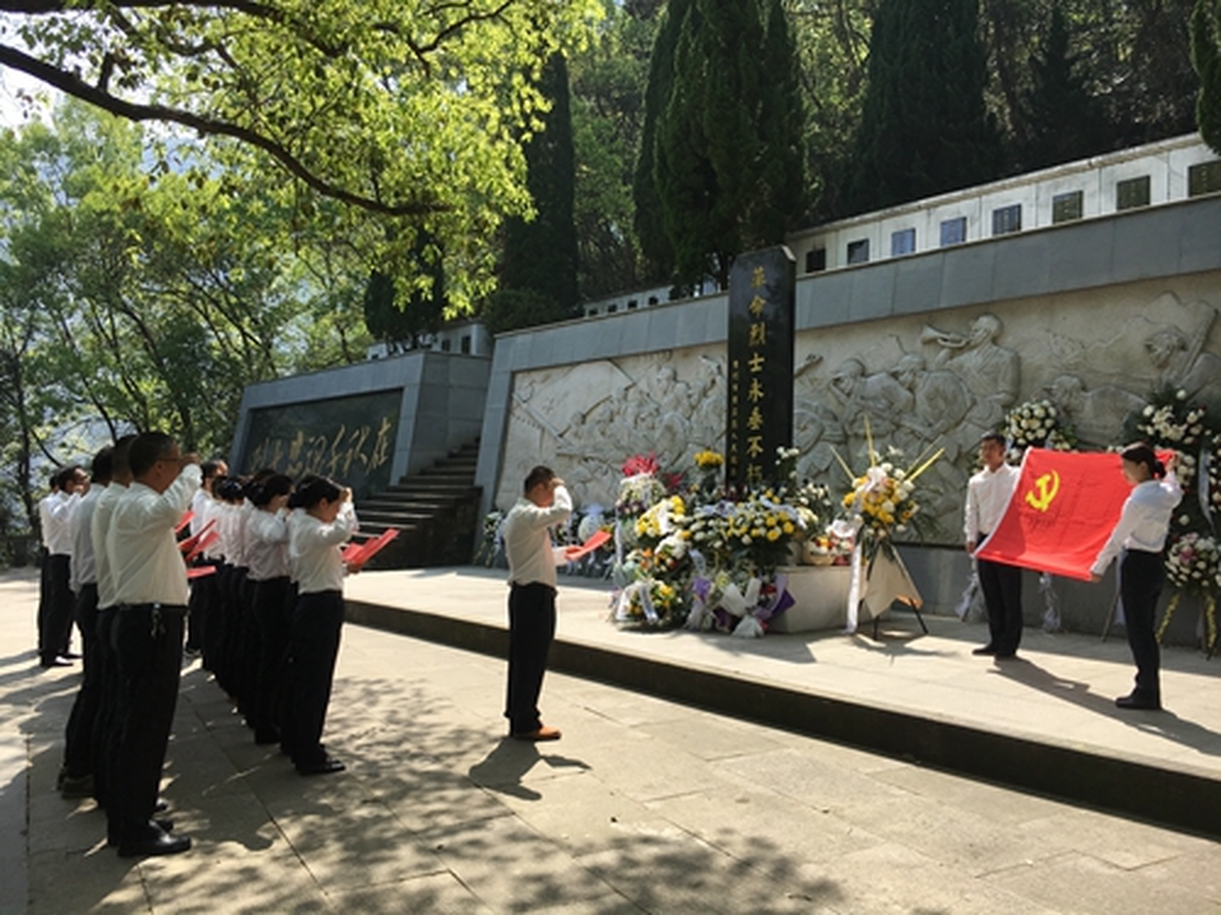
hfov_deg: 61.7
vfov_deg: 48.2
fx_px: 1023
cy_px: 458
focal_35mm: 29
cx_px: 610
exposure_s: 1/962
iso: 25
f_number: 2.2
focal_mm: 4.15
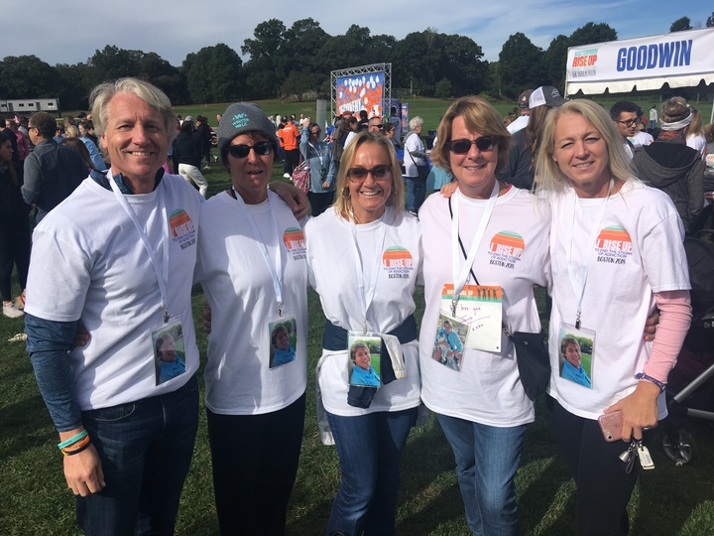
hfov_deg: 61.7
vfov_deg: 48.2
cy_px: 268
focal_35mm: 29
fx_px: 598
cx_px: 357
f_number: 2.2
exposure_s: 1/2481
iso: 25
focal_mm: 4.15
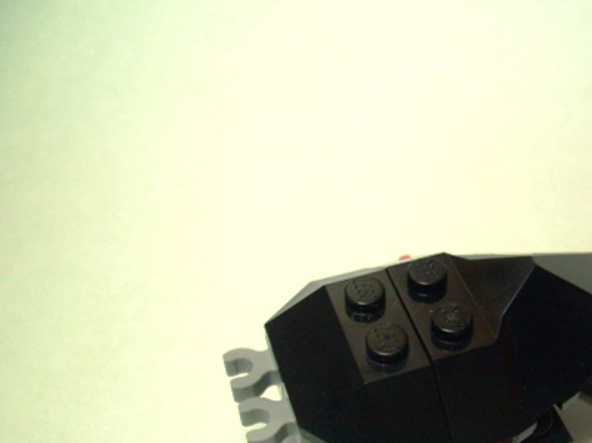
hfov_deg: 37.2
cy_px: 318
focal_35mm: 51
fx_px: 872
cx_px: 381
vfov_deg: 28.2
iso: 80
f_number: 2.9
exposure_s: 1/80
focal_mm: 5.7
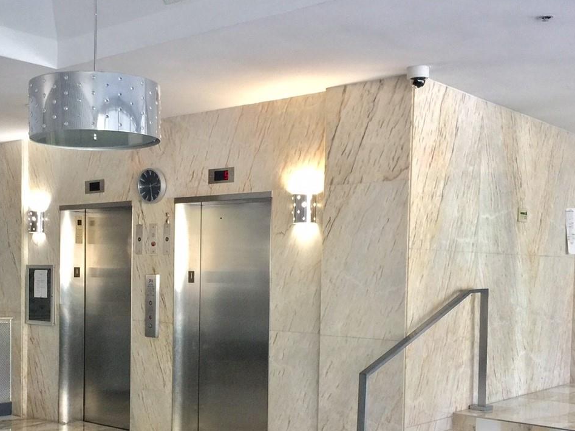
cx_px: 191
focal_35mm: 49
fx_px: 814
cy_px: 321
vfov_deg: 29.2
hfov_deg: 38.5
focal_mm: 4.15
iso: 64
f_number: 2.2
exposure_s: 1/15
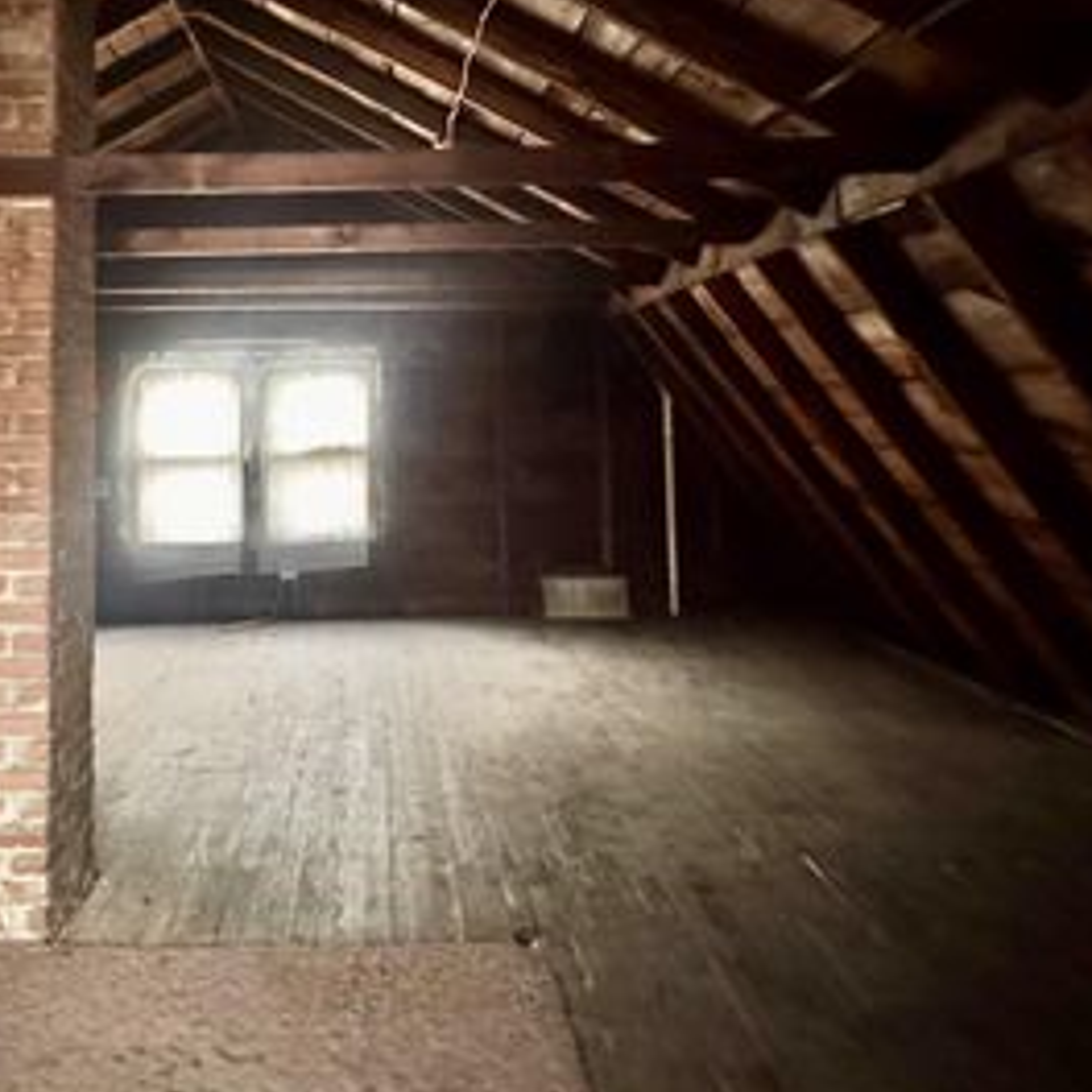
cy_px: 352
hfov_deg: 53.1
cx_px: 376
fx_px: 1071
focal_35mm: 30
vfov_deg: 52.8
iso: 1250
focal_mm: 2.22
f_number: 2.2
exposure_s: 1/40
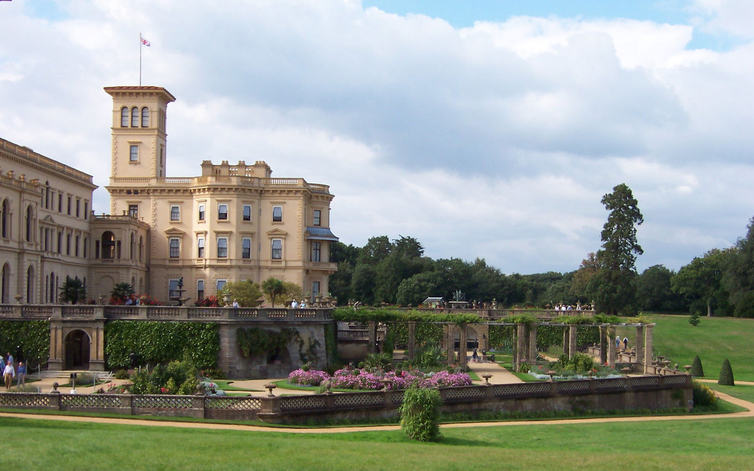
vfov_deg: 18.1
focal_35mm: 72
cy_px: 277
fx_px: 1479
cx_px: 377
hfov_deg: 28.6
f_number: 3.4
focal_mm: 10.4
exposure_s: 1/750
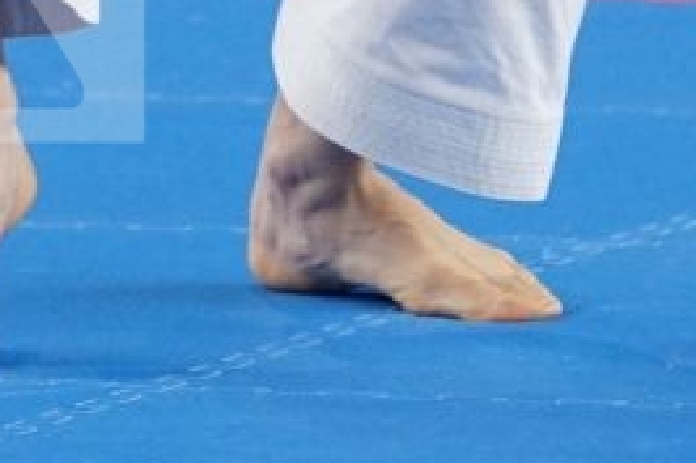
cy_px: -1025
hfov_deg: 1.8
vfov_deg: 1.2
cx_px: -99
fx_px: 21581
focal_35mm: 1117
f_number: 3.2
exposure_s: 1/400
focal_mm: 110
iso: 800
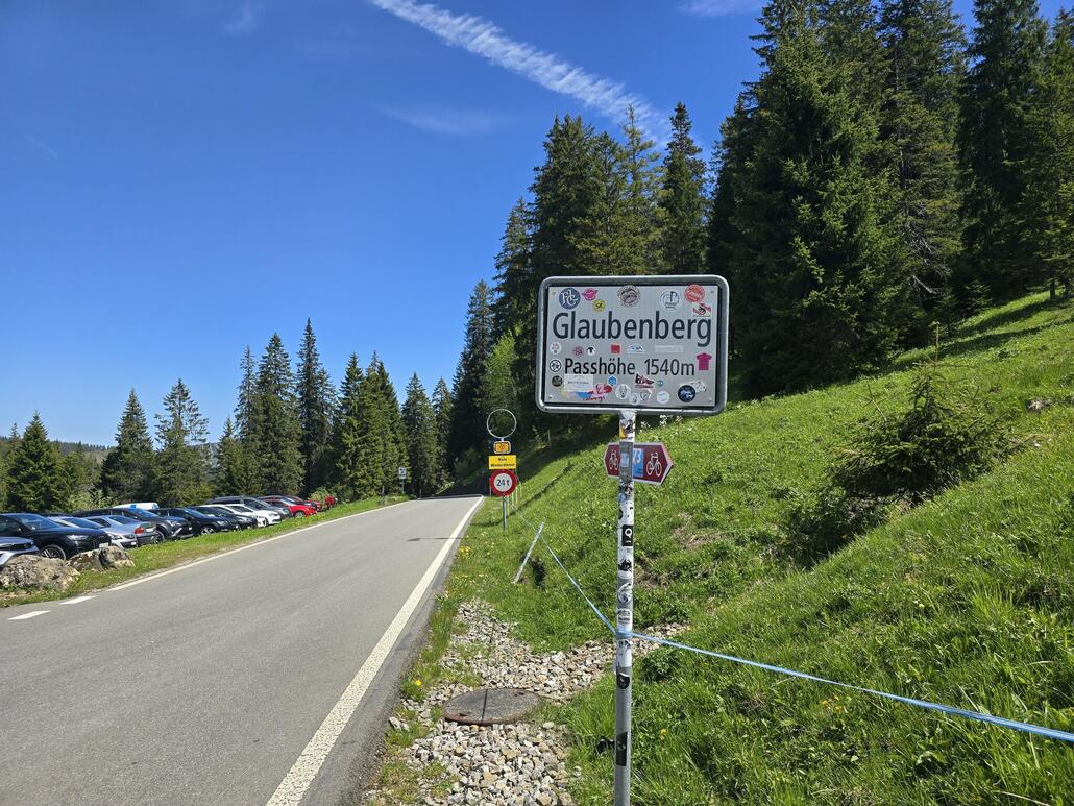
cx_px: 537
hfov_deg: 73.9
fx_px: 714
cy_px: 403
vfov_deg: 58.9
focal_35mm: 23
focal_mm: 6.3
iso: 12
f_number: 1.7
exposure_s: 1/621
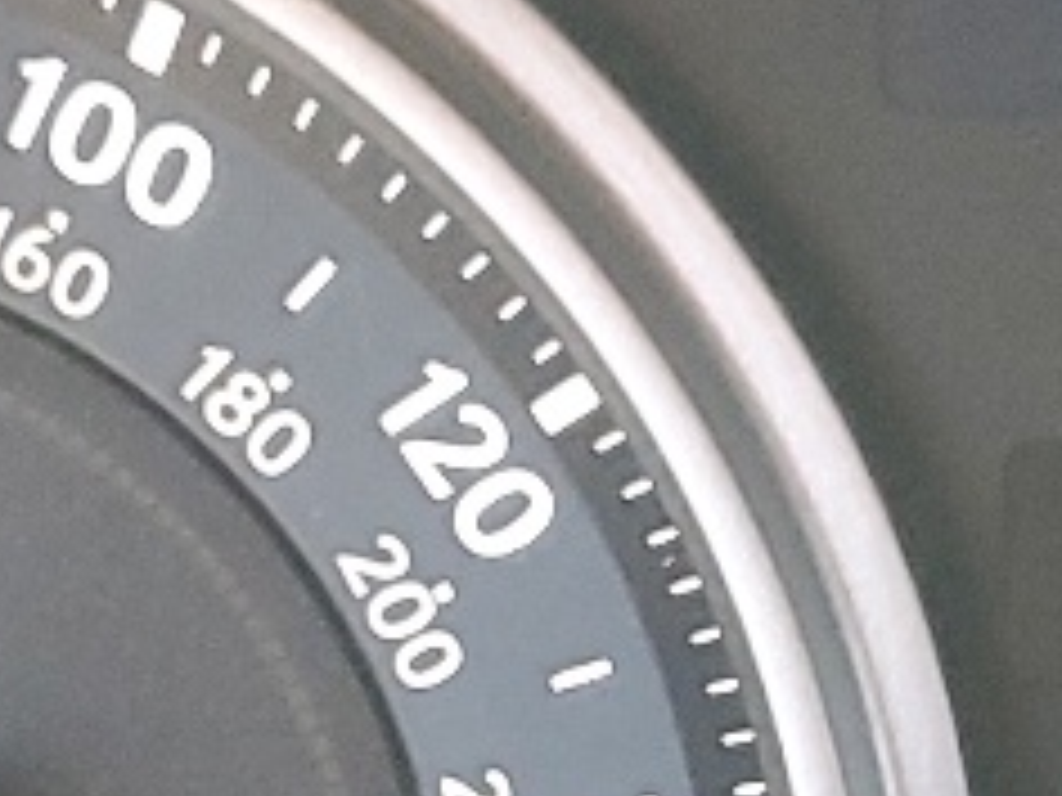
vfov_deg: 8.3
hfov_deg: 11.1
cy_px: 953
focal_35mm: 176
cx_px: 1156
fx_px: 5400
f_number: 1.5
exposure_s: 1/60.2
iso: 276
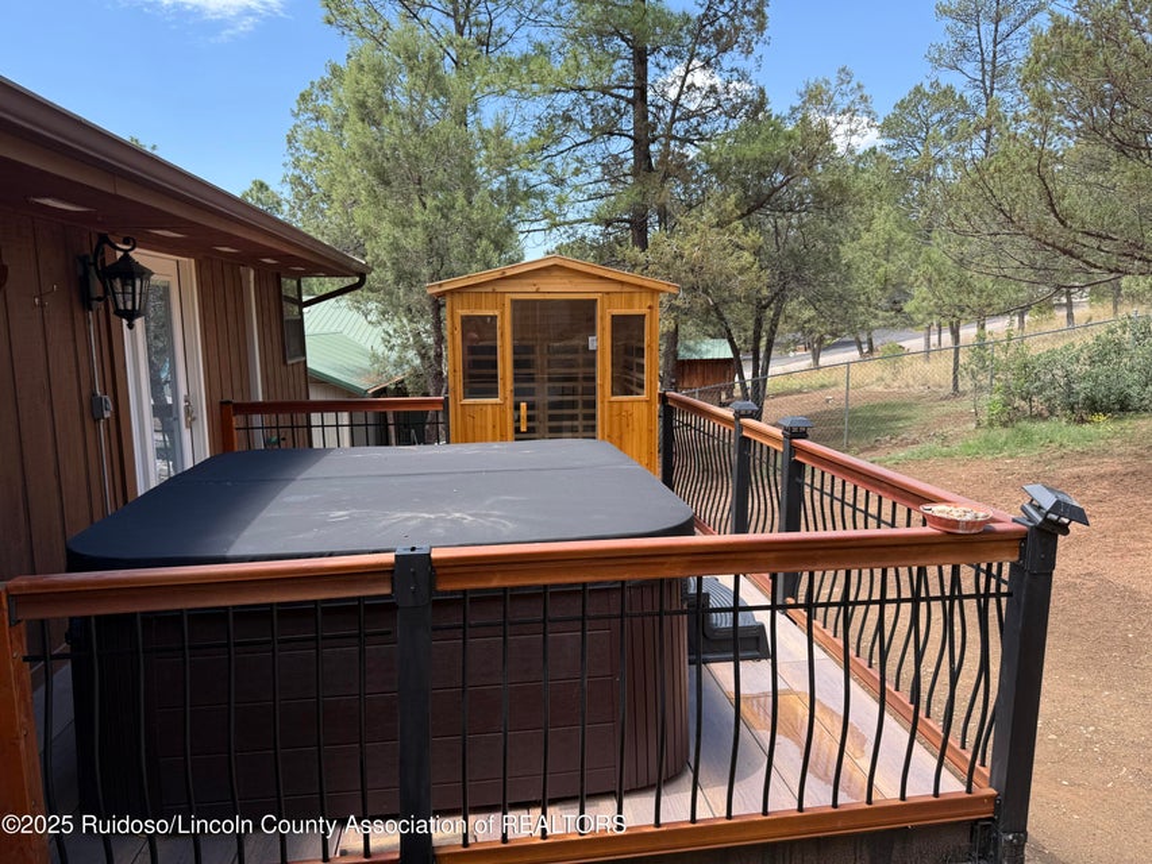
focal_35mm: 24
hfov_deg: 71.6
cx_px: 576
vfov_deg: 56.8
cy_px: 432
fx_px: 799
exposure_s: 1/822
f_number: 1.78
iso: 80
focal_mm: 6.76
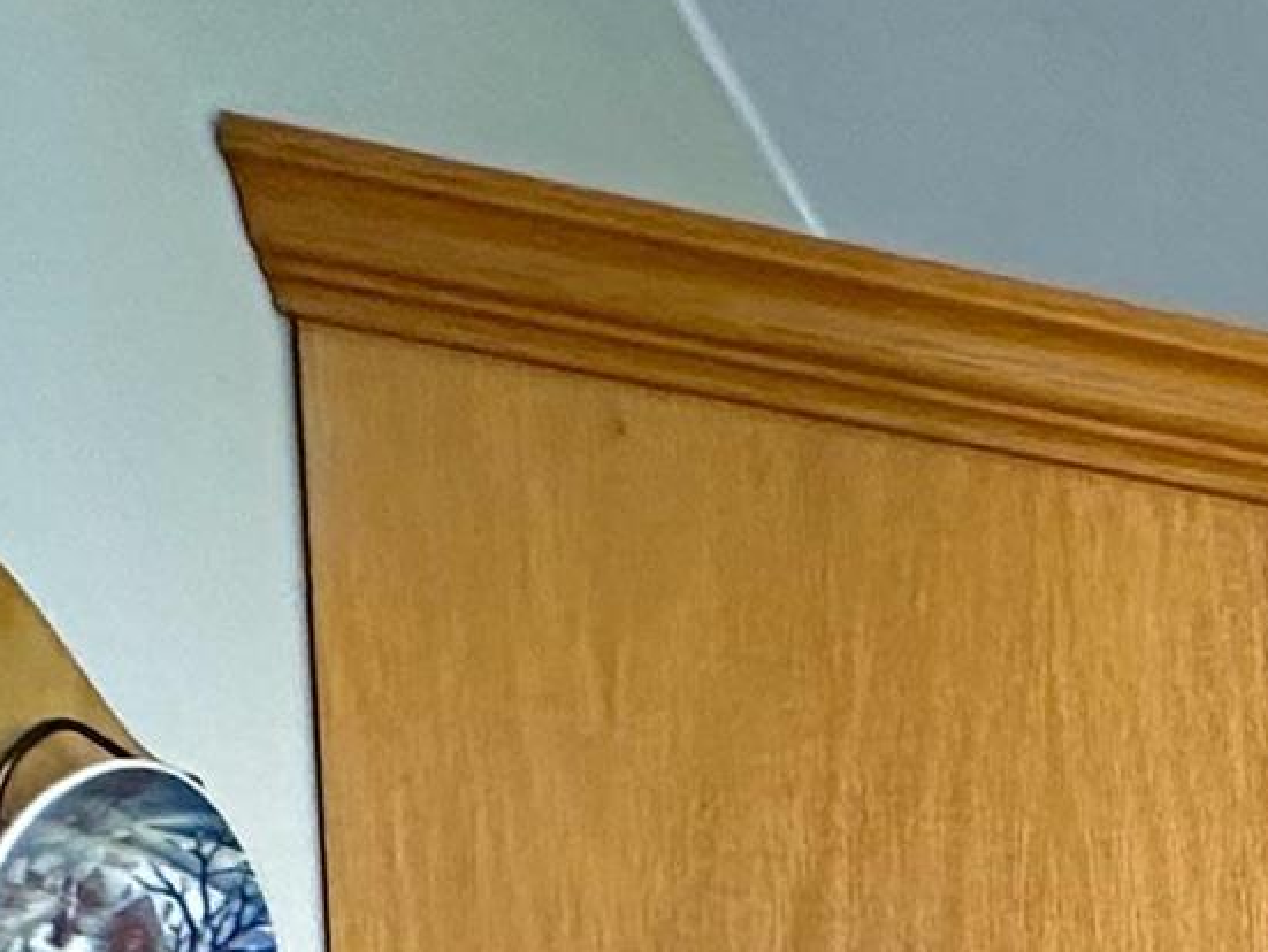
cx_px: 2886
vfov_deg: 14.1
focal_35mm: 78
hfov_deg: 15.8
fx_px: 2859
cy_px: 2187
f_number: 2.2
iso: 160
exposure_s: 1/60
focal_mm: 2.22
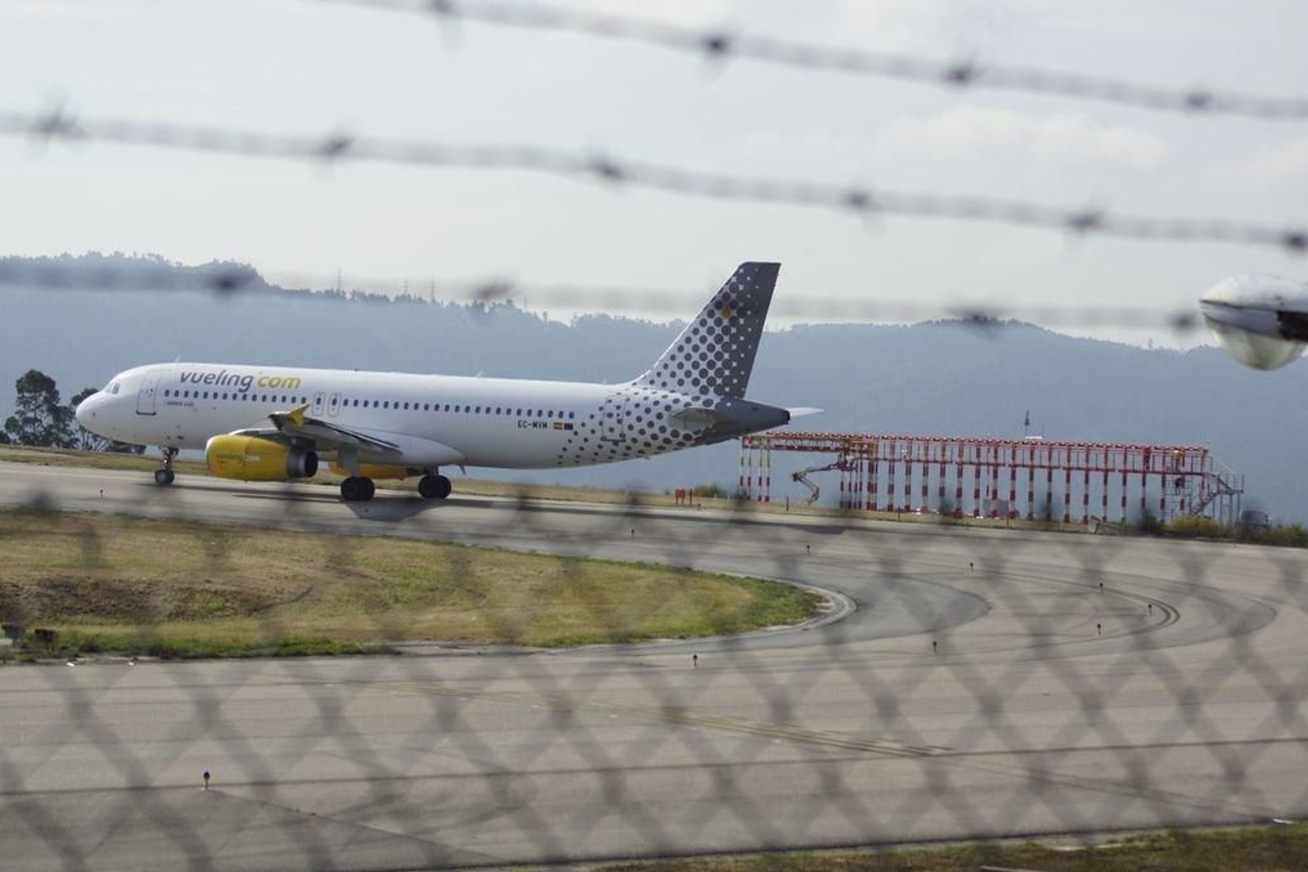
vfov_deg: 10.7
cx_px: 655
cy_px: 438
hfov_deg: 16.0
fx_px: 4668
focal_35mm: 129
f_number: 5.6
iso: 100
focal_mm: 85
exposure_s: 1/640
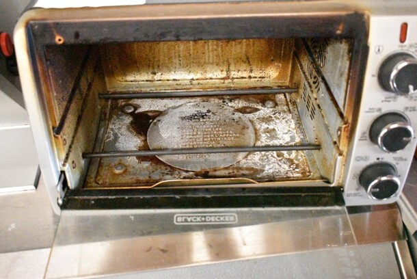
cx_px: 208
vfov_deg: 37.0
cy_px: 140
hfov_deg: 53.1
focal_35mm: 36
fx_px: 417
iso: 25600
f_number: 4
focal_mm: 24
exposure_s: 1/160
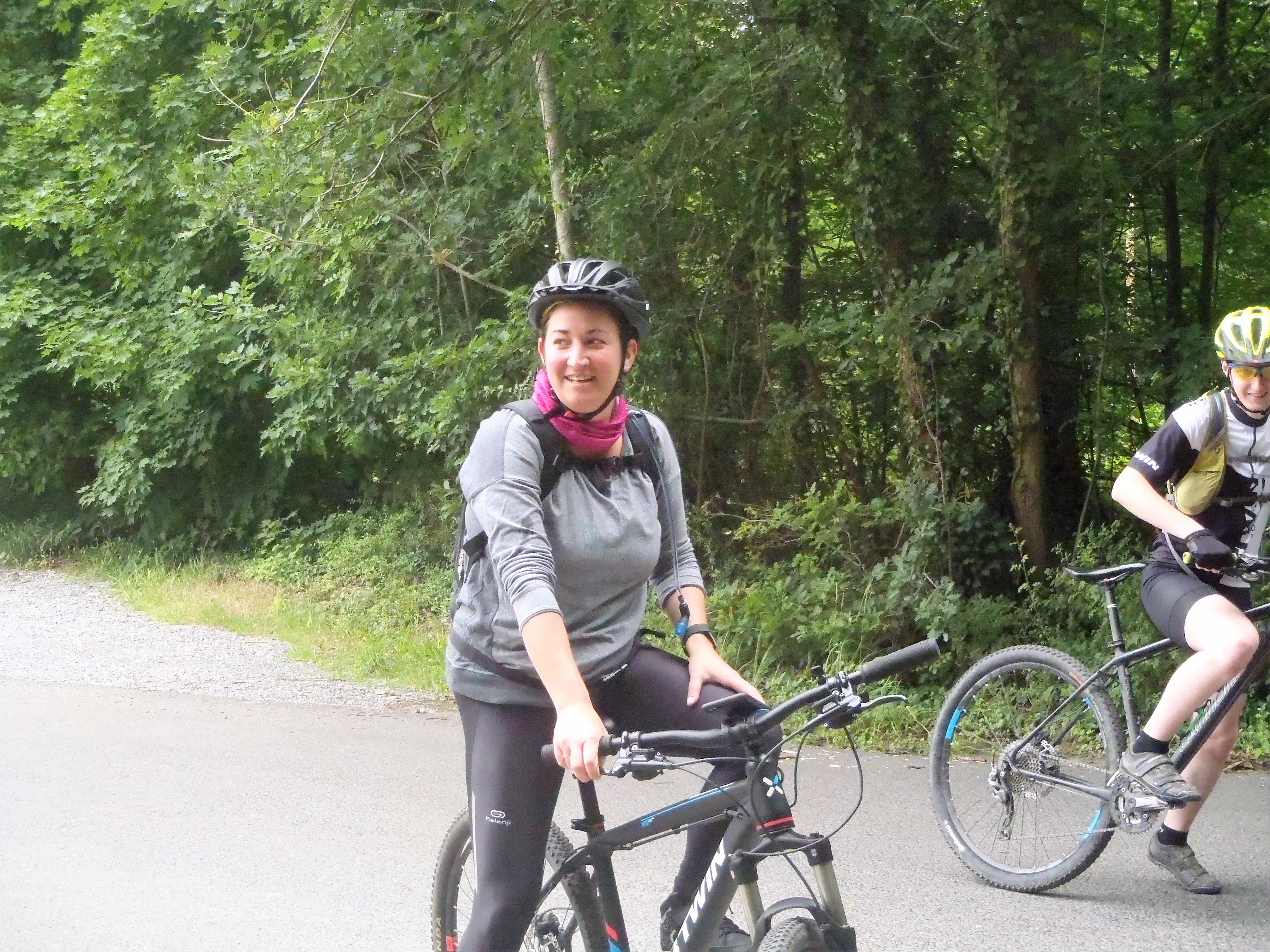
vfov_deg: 26.1
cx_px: 635
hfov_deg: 34.3
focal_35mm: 56
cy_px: 476
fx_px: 2055
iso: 800
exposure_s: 1/160
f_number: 5.1
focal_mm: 10
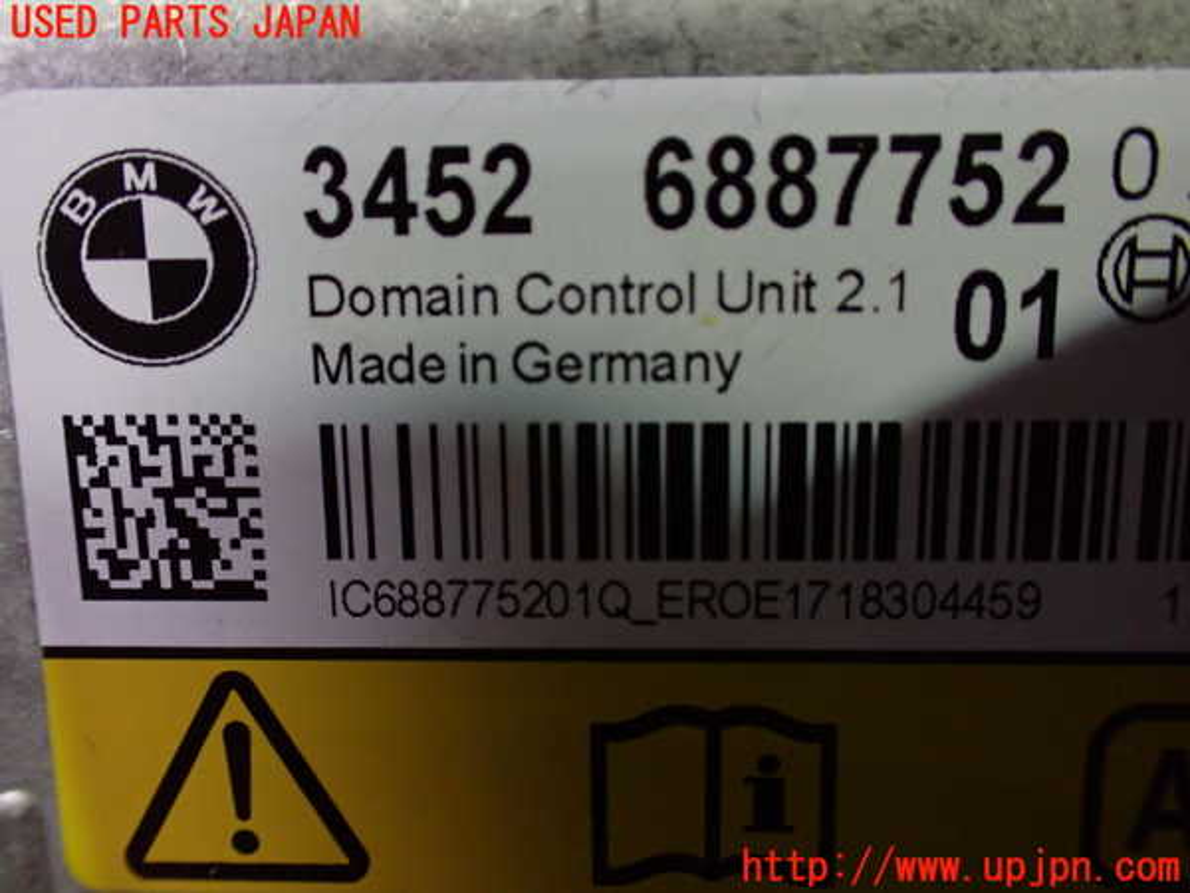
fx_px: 1031
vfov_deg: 46.8
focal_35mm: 30
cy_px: 446
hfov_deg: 60.0
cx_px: 595
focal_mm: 5.4
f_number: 2.3
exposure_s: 1/100
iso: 800
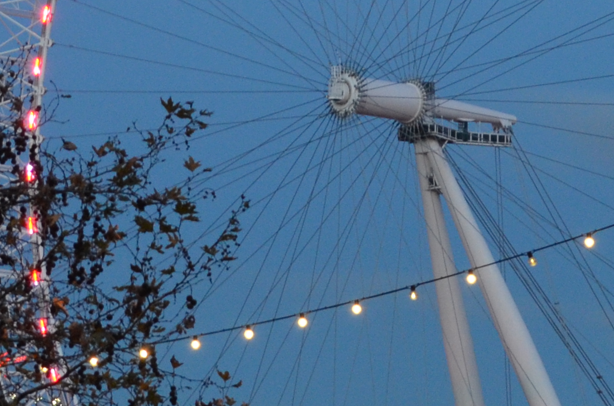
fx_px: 4003
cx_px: 554
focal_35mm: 235
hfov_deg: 8.7
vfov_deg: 5.8
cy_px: 170
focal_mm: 35
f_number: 8
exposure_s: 1/15
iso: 800
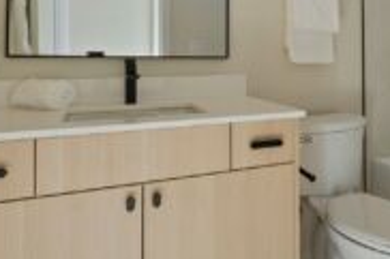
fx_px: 357
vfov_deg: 39.1
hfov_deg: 56.0
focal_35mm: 33
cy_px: 74
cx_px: 261
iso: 250
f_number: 9
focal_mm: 10
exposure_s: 1/25
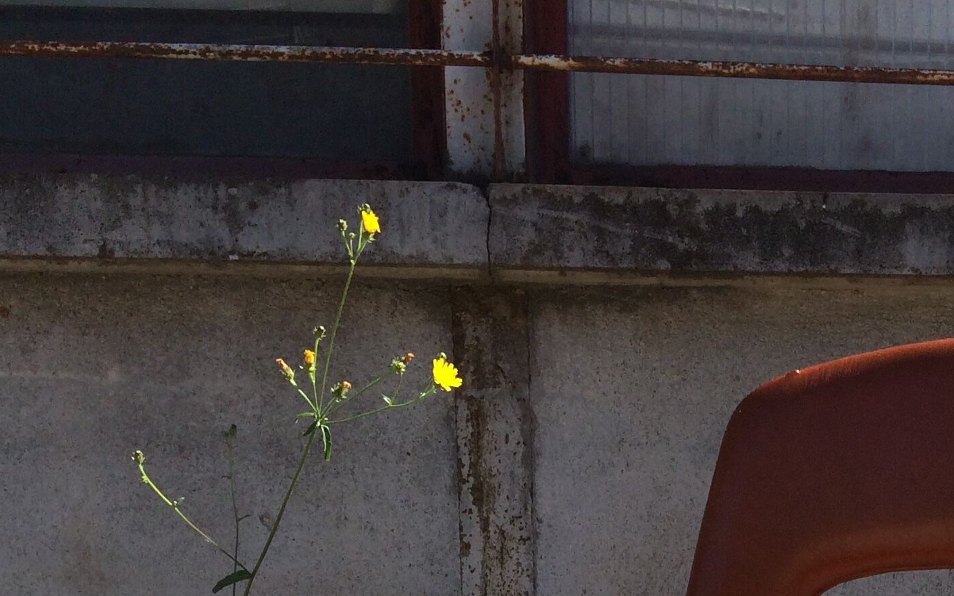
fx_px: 1846
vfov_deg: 15.8
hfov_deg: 28.3
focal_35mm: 71
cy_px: 1056
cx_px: 775
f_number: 2.2
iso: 32
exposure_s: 1/1414
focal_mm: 4.15
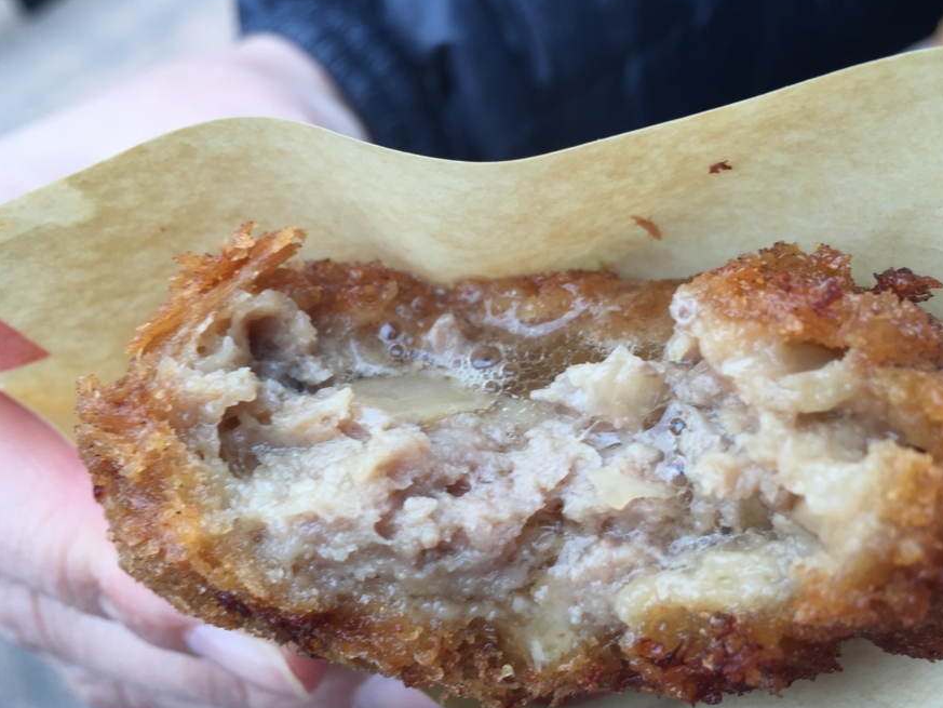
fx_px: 926
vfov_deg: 41.8
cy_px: 371
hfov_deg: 53.9
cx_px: 482
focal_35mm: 34
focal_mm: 4.15
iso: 32
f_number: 2.2
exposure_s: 1/60
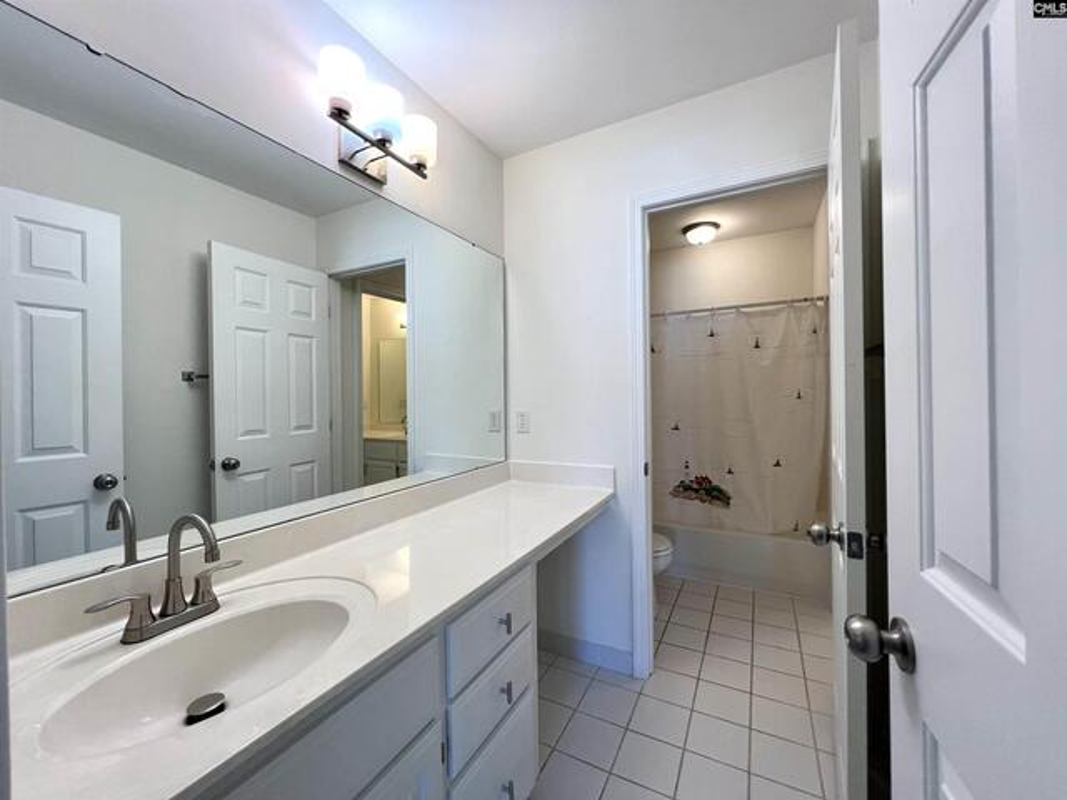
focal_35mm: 13
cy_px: 400
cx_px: 534
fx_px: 401
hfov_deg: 106.2
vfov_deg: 89.9
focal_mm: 1.57
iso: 80
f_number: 1.8
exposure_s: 1/120
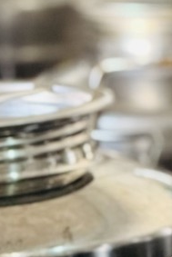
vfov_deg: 2.9
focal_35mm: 705
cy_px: 188
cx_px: 253
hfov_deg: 2.0
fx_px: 5046
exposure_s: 1/50
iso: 250
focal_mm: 15.66
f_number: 2.8
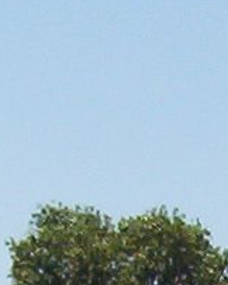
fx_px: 2391
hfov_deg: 5.3
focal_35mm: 283
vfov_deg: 6.7
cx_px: 467
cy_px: 503
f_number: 5.24
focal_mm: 5.54
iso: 100
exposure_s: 1/908
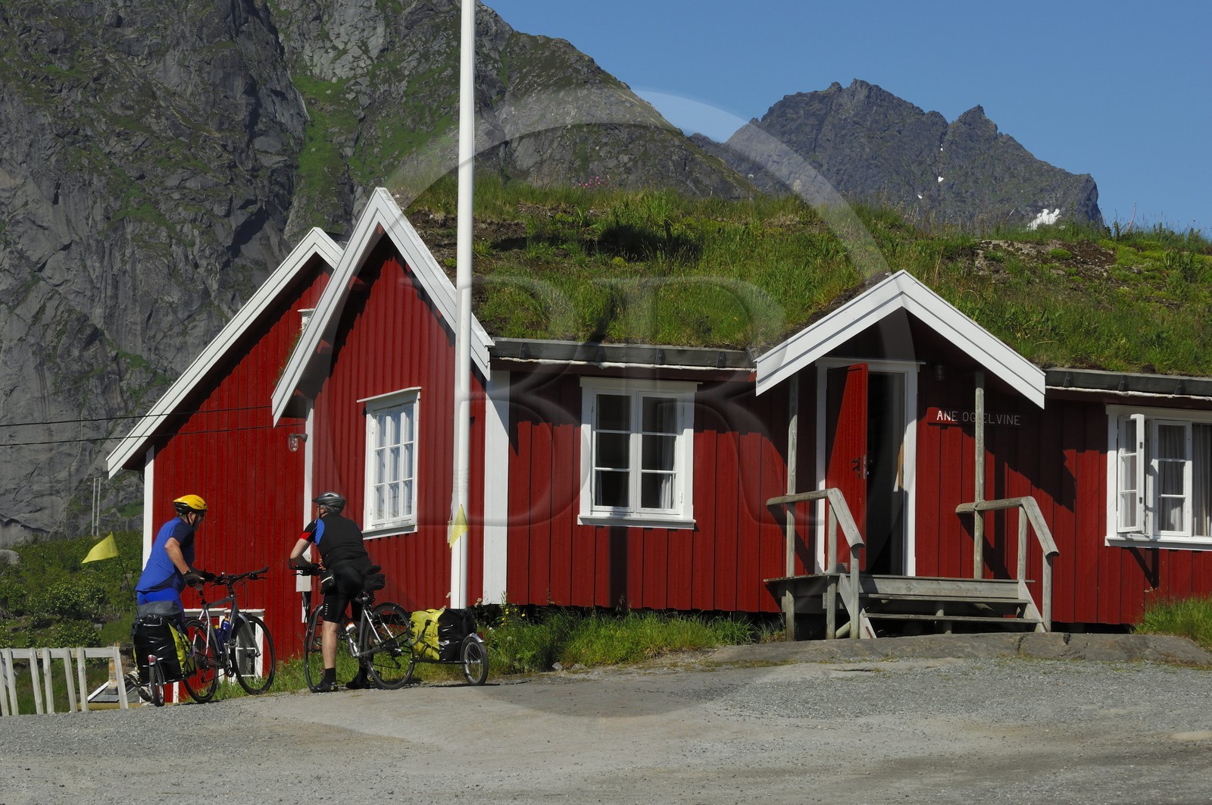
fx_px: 4539
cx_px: 606
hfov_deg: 15.2
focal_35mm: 135
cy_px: 402
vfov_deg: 10.1
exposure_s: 1/320
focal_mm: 90
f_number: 9.5
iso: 100
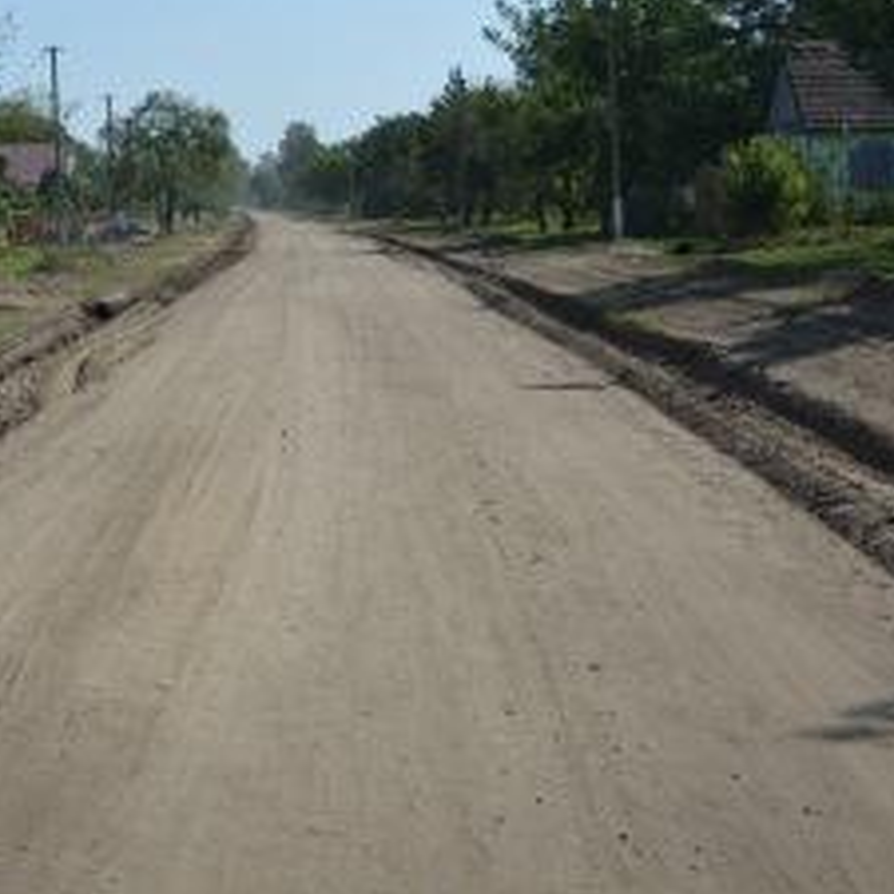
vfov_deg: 26.0
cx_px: 219
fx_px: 1928
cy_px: 320
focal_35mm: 66
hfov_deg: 25.8
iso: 100
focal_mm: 26
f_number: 4
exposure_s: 1/1250
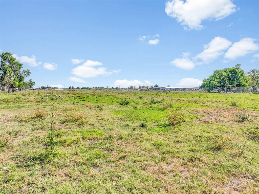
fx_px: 179
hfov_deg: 71.6
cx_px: 130
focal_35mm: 24
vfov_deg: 56.8
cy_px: 97
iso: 140
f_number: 2.8
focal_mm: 12.3
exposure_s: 1/2500
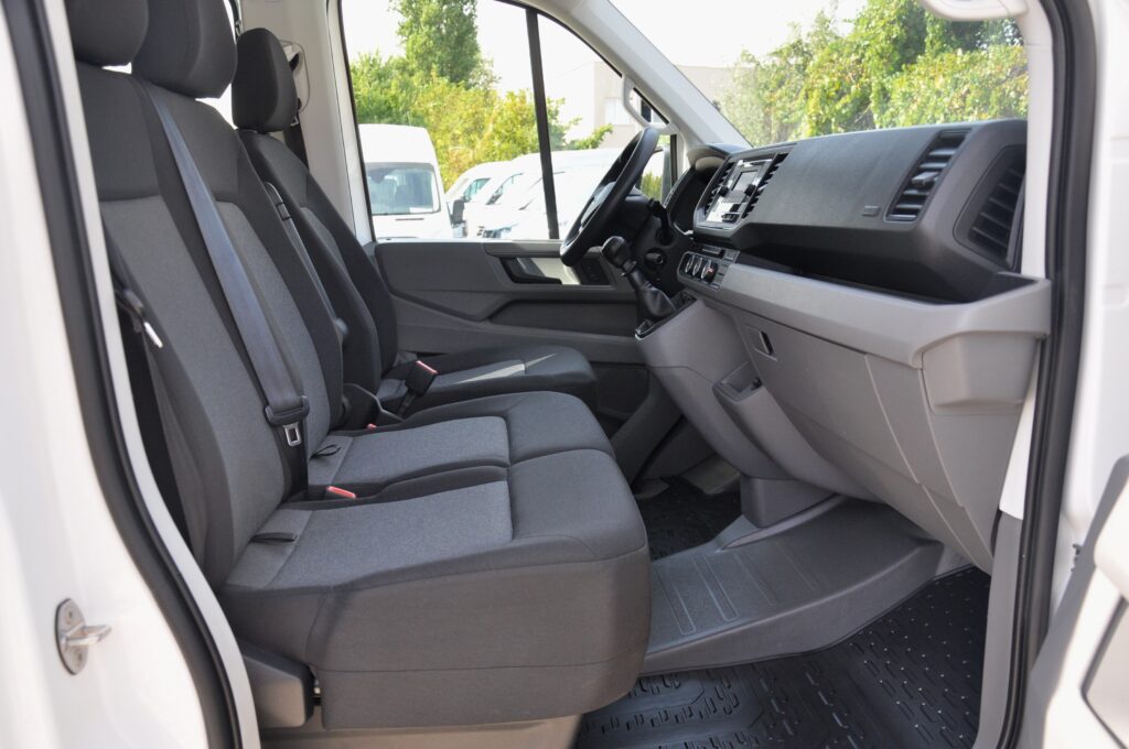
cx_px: 564
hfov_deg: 67.4
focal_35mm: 27
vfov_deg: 47.8
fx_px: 846
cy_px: 374
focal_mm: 18
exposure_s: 1/100
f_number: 5
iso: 500
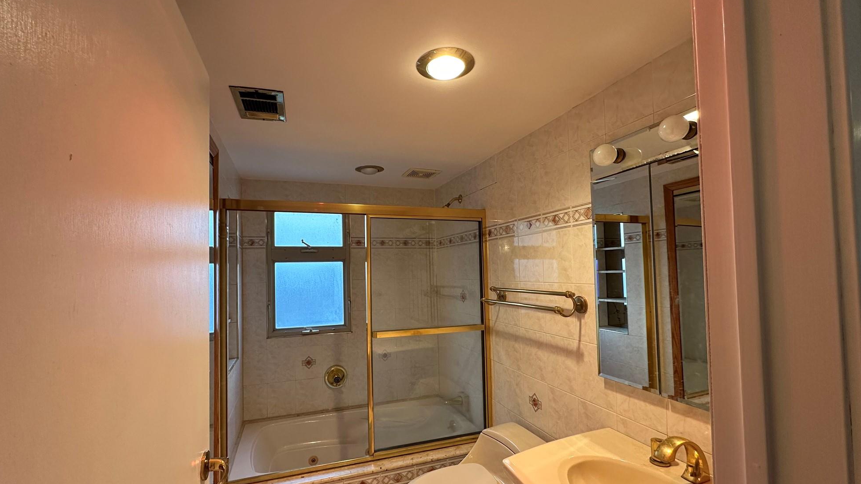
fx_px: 365
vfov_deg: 67.0
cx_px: 412
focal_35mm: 16
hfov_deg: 99.3
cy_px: 261
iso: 200
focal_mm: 2.22
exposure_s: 1/120
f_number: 2.2
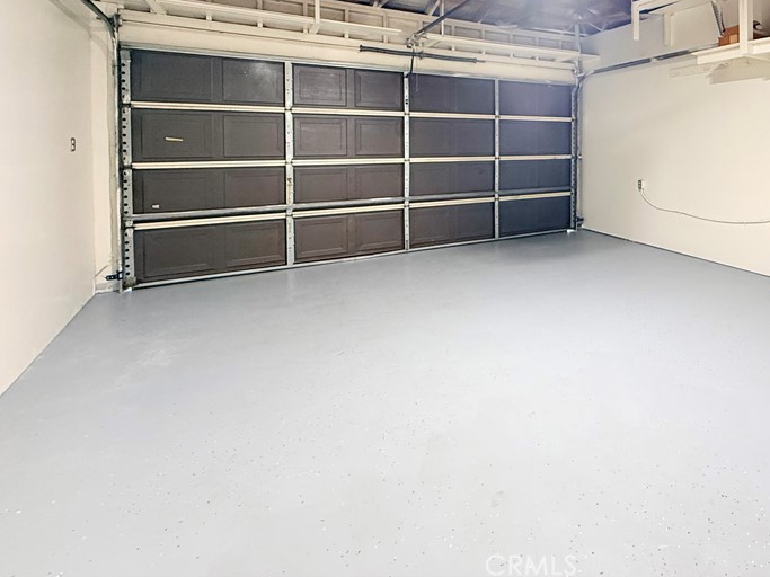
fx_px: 467
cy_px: 149
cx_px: 550
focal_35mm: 21
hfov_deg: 74.9
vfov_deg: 60.2
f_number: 2.2
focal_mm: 2.22
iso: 320
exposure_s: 1/60
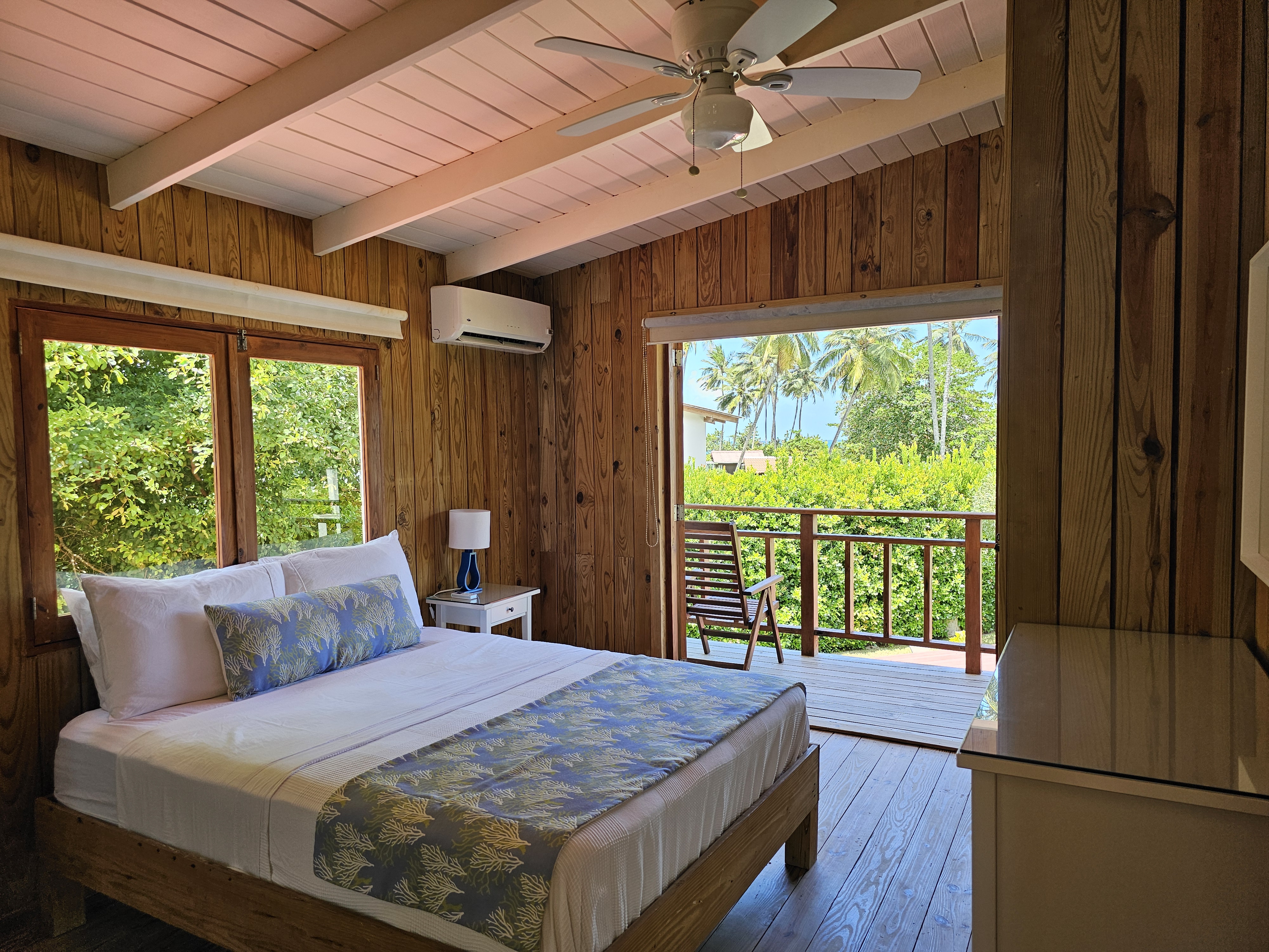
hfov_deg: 73.9
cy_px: 476
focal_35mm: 23
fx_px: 843
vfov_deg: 58.9
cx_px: 634
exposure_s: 1/180
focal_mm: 6.3
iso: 64
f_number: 1.7
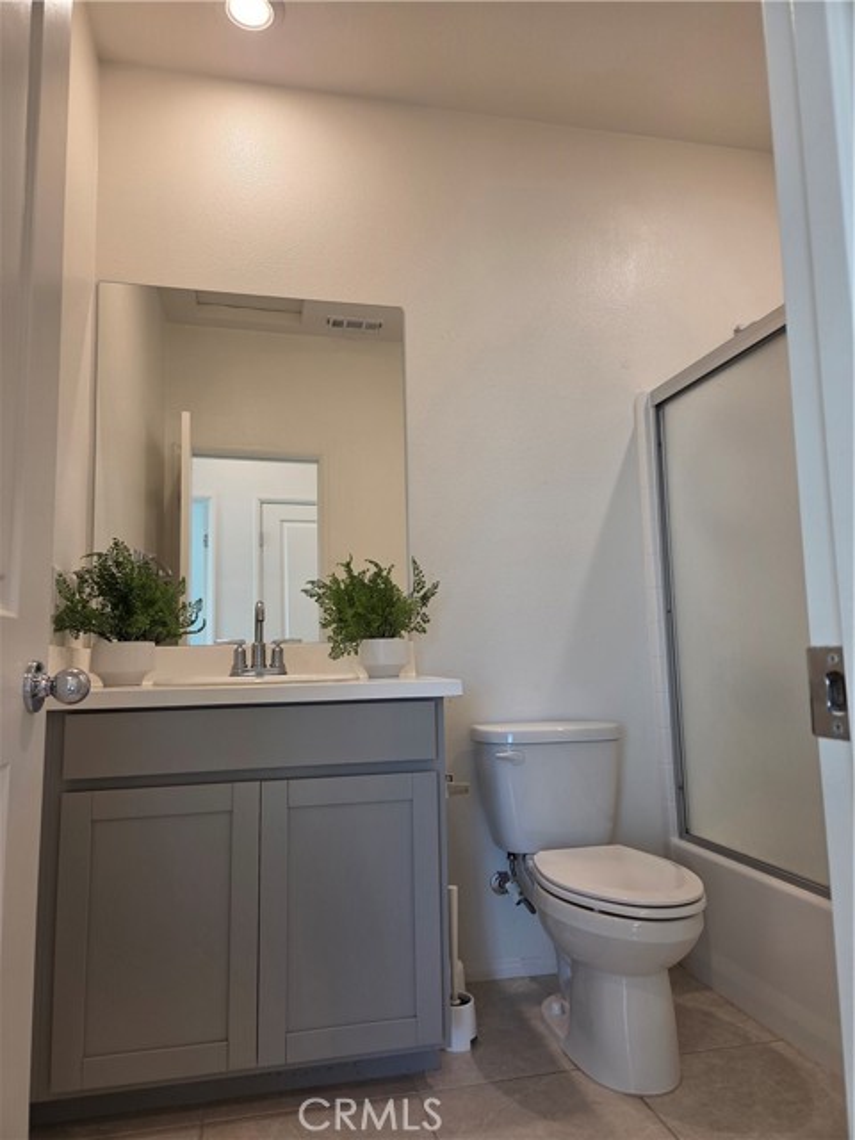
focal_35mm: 23
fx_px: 757
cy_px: 570
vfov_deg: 73.9
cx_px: 428
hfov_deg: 58.9
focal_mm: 5.4
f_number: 1.8
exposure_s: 1/120
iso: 100
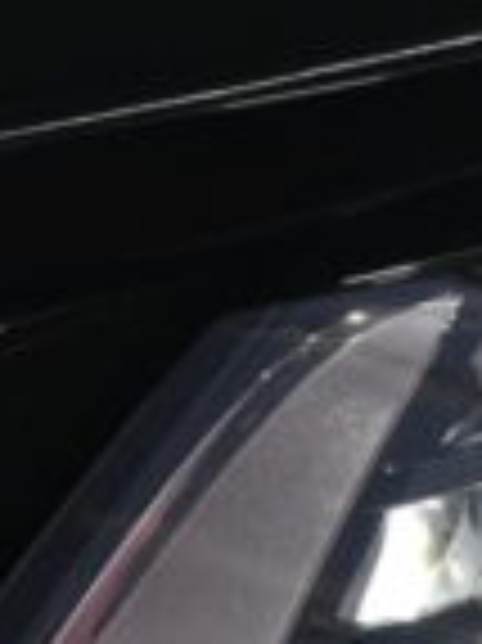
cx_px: 1437
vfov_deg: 5.2
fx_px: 7111
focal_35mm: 382
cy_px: 817
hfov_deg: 3.8
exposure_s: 1/200
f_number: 7.1
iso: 500
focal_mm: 37
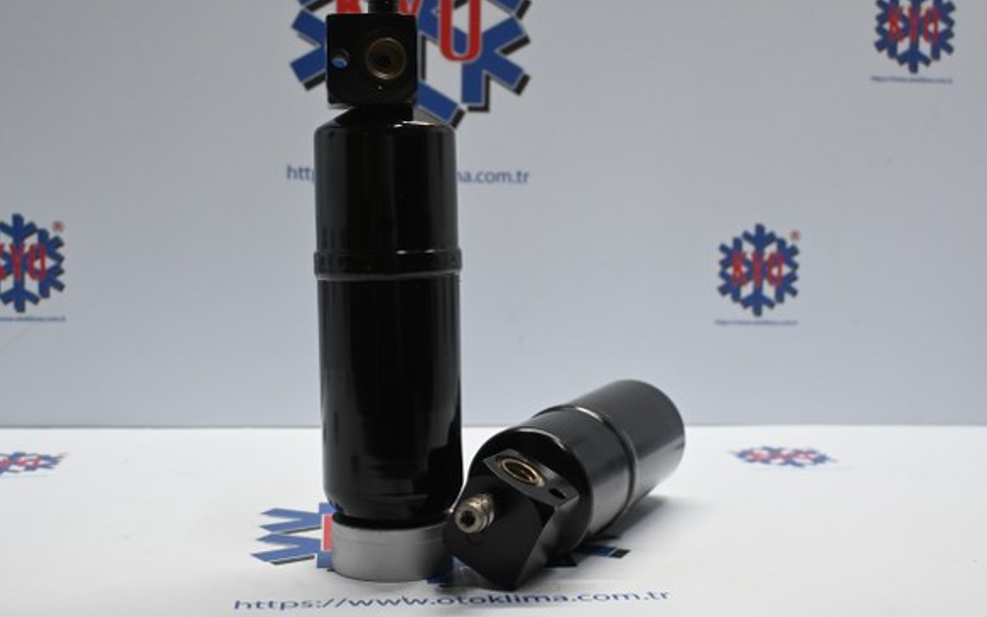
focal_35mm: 47
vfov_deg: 27.4
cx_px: 483
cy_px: 290
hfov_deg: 42.6
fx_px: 1265
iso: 1400
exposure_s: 1/125
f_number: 4.8
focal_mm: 30
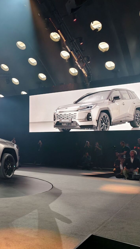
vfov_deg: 52.8
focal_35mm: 38
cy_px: 125
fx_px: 251
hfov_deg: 28.3
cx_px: -15
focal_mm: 6.54
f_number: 1.57
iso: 279
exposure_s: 1/420
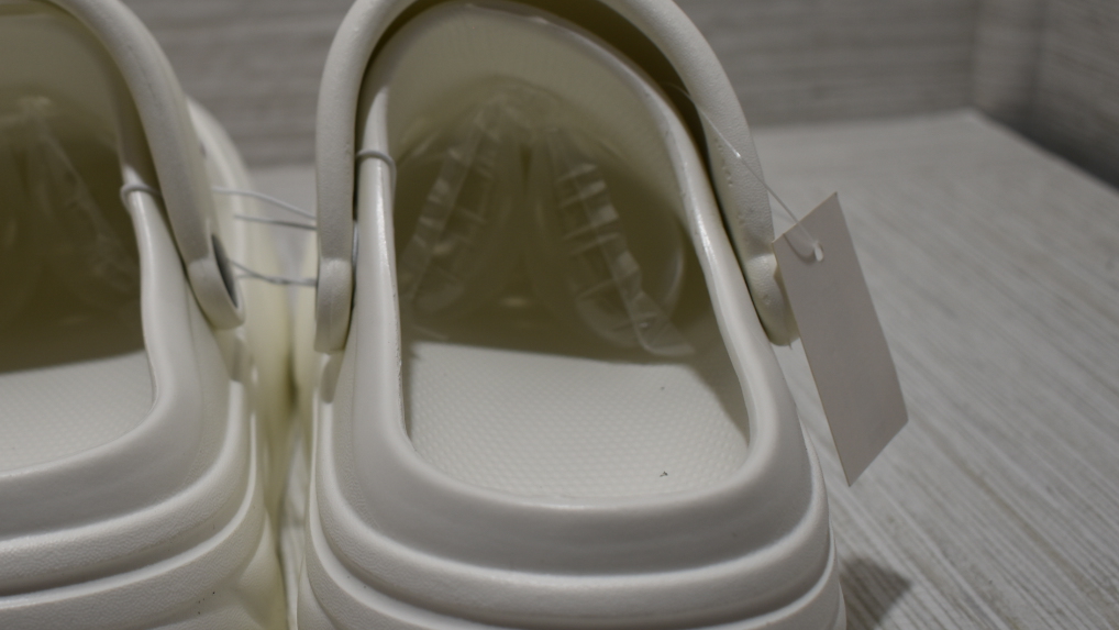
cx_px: 336
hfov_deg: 37.3
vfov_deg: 21.8
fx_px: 1632
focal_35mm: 55
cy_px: 355
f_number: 4
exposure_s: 1/20
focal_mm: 22
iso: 100
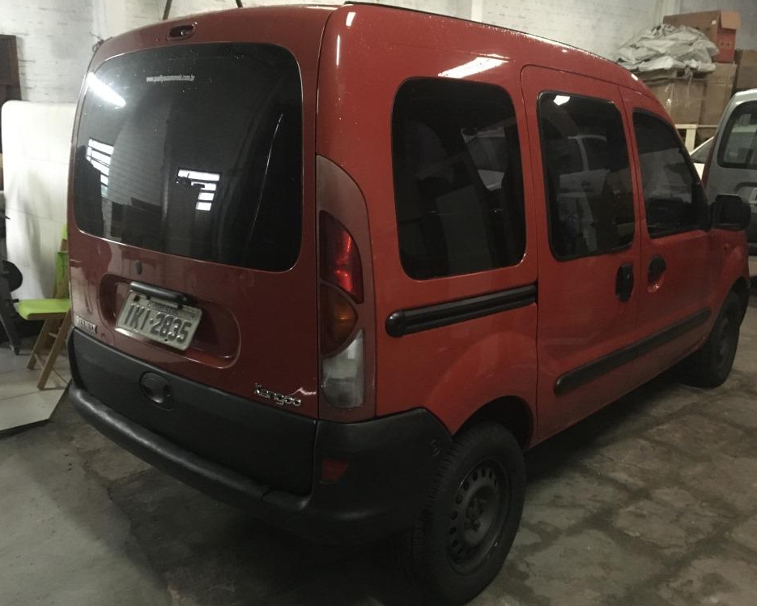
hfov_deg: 57.2
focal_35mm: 31
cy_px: 306
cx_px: 386
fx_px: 695
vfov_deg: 47.1
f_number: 2.2
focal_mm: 4.15
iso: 640
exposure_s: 1/15
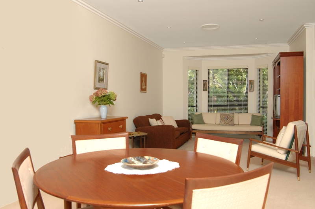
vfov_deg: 43.5
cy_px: 104
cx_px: 158
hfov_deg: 62.0
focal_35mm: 30
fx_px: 262
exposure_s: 1/125
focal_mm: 20
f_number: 5
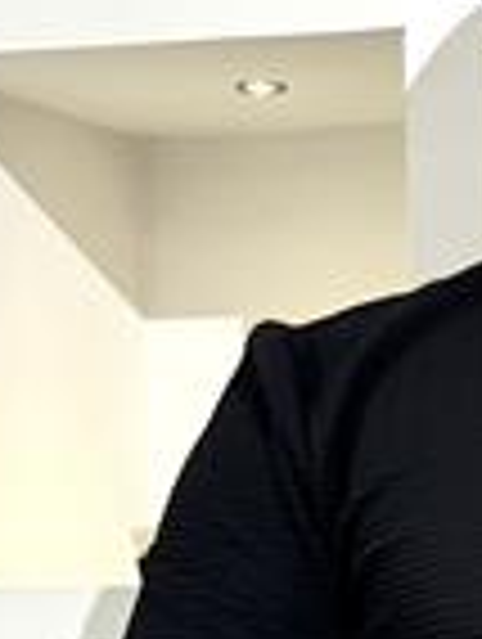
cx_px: 721
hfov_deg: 9.2
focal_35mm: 157
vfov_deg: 12.3
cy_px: 706
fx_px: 2906
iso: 125
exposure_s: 1/100
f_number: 1.78
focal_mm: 6.76
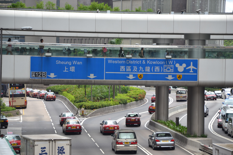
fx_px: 1019
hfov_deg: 13.0
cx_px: 116
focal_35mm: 158
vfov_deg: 8.7
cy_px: 78
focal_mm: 105
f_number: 5.6
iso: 200
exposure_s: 1/200
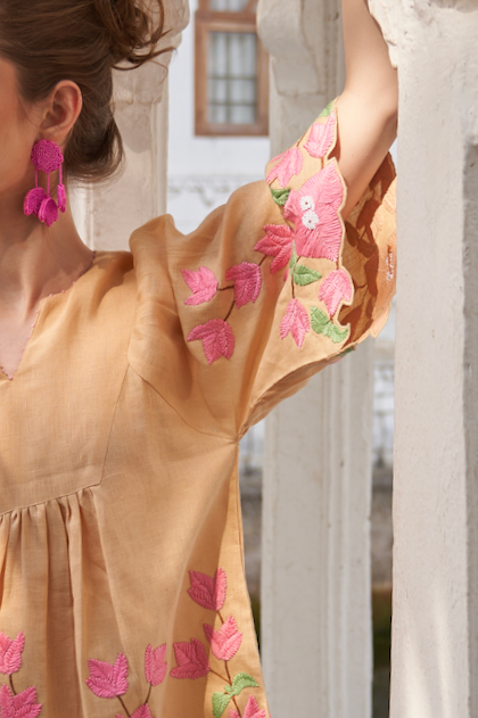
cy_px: 431
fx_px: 1316
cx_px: 85
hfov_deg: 20.3
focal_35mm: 66
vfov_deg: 30.4
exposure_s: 1/400
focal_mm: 25
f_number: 2.8
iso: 50
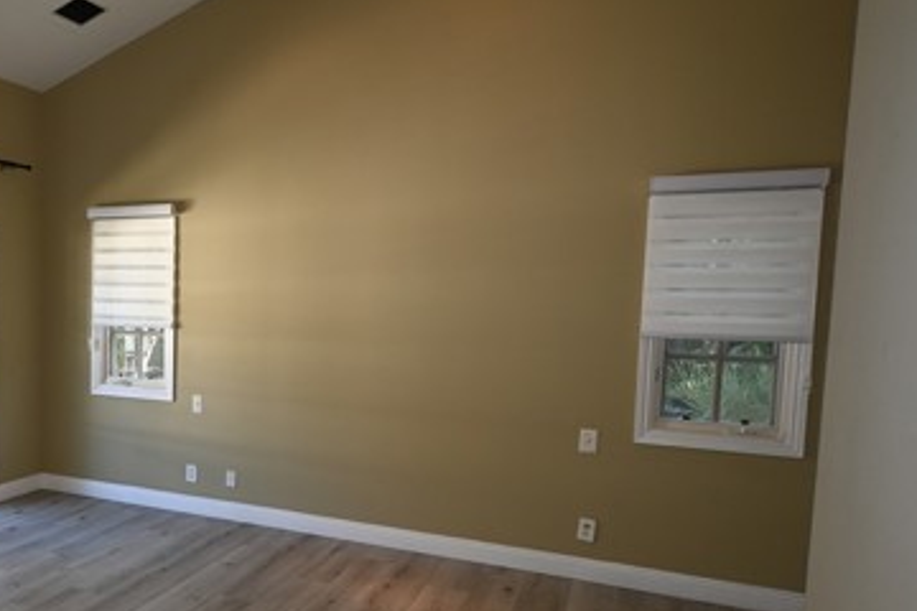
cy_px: 355
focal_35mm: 32
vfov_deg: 41.0
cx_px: 125
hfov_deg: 52.9
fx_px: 815
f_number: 4
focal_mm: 12
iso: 200
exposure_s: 1/60
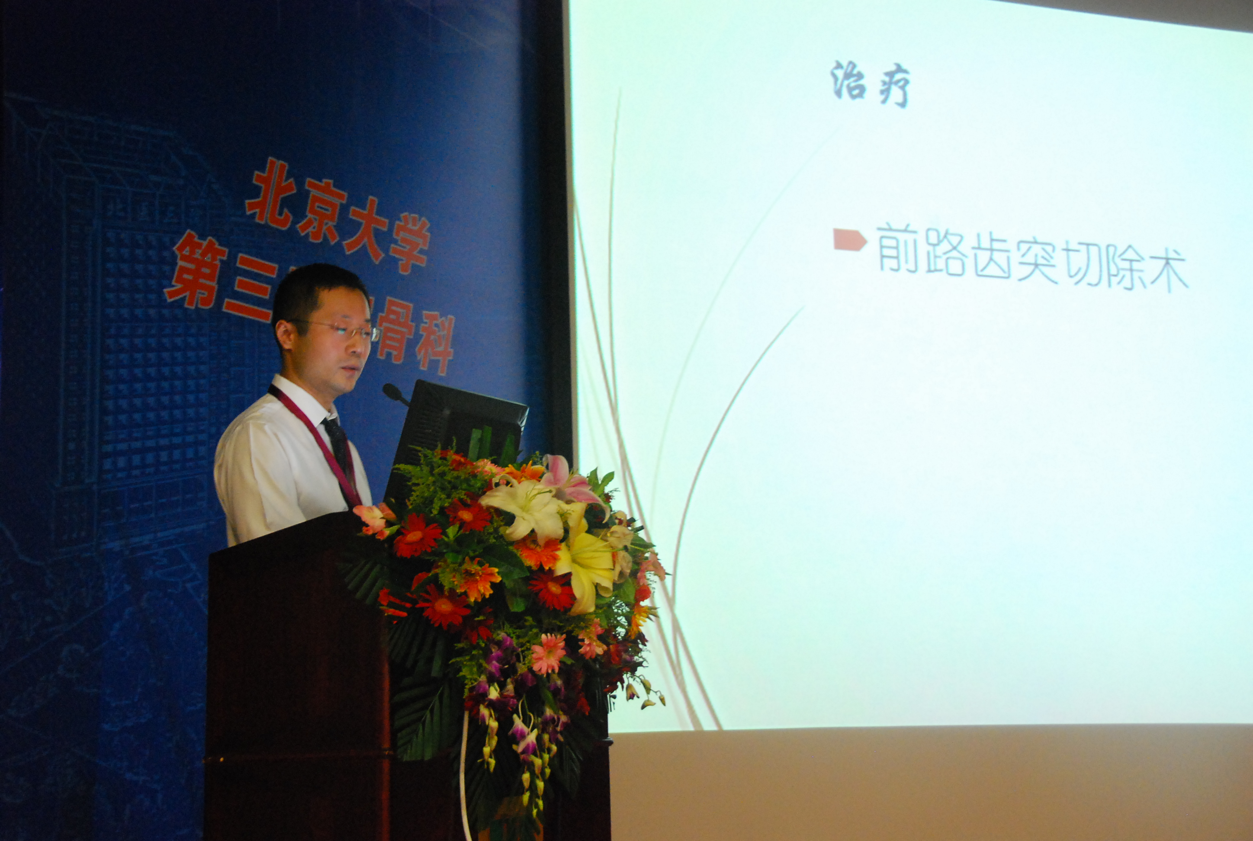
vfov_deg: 26.6
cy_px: 420
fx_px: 1779
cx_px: 626
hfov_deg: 38.8
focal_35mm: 51
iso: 1600
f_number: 4.2
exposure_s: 1/10
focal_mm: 34
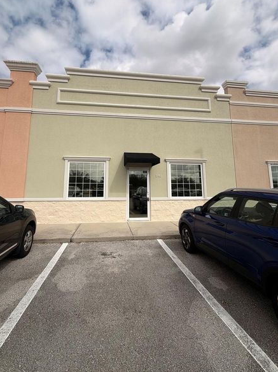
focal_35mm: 16
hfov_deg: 77.8
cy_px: 163
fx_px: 172
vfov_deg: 94.1
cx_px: 127
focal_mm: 2.22
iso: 20
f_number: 2.2
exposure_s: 1/1368
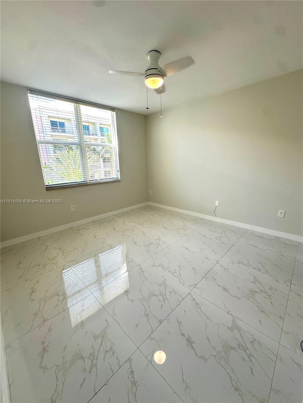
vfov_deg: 102.1
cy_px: 202
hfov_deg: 85.7
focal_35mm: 14
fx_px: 163
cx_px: 152
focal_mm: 2.22
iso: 80
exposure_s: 1/120
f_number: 2.2
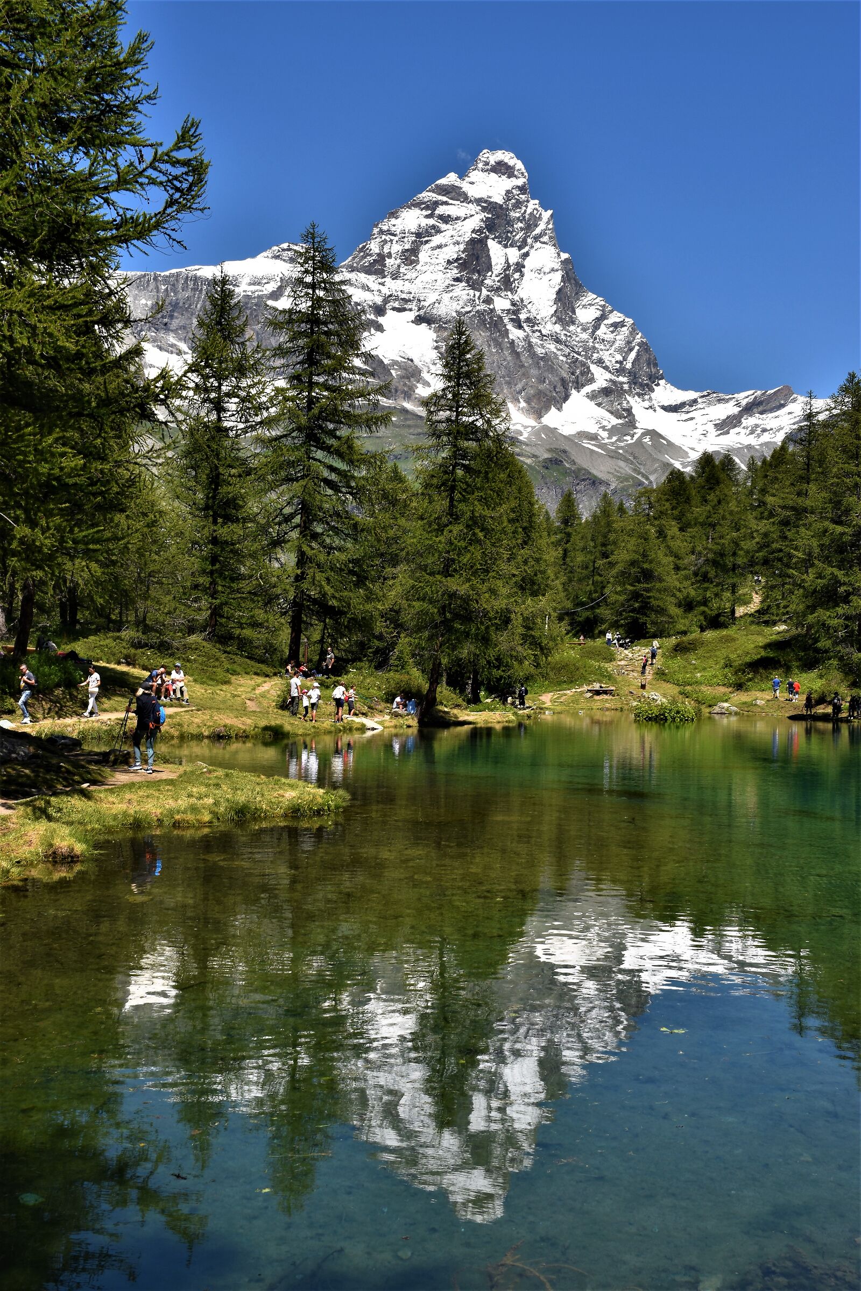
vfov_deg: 49.6
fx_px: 1399
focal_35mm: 39
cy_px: 646
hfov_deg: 34.2
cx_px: 430
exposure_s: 1/200
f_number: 11
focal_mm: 26
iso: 100
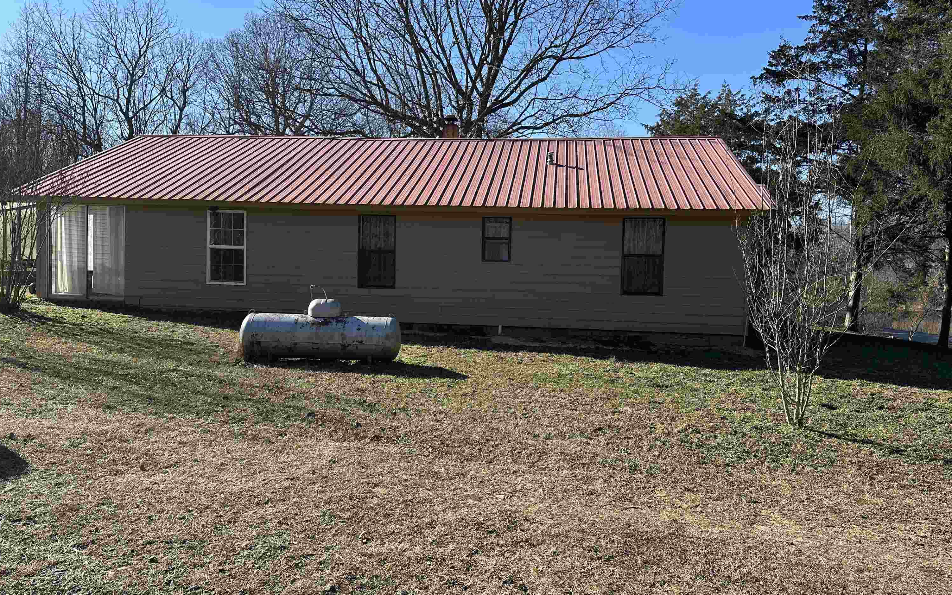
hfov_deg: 70.4
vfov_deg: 47.6
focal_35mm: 26
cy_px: 292
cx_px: 472
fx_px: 675
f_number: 1.78
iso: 80
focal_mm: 6.86
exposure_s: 1/2591
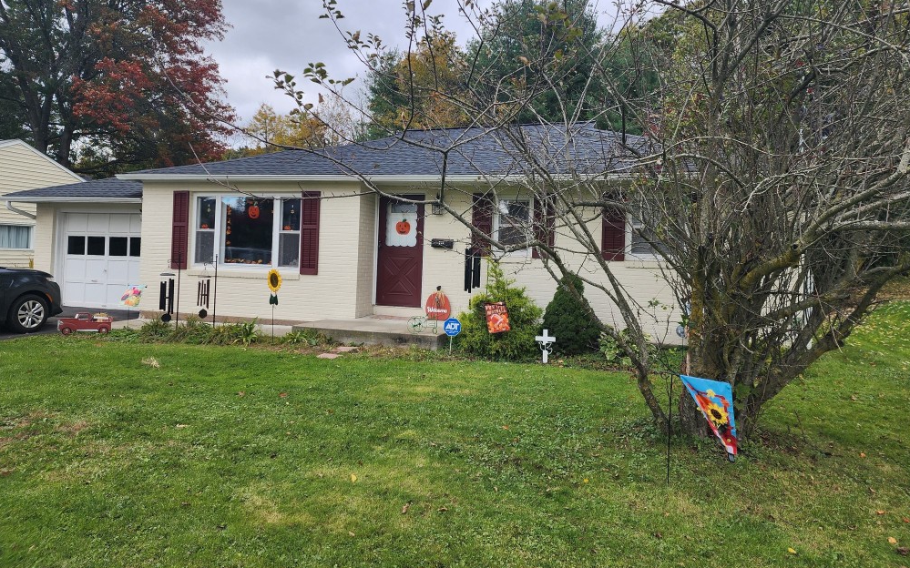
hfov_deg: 72.5
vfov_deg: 49.1
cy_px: 246
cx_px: 465
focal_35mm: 25
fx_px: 620
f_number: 1.8
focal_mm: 6.4
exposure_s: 1/180
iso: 20
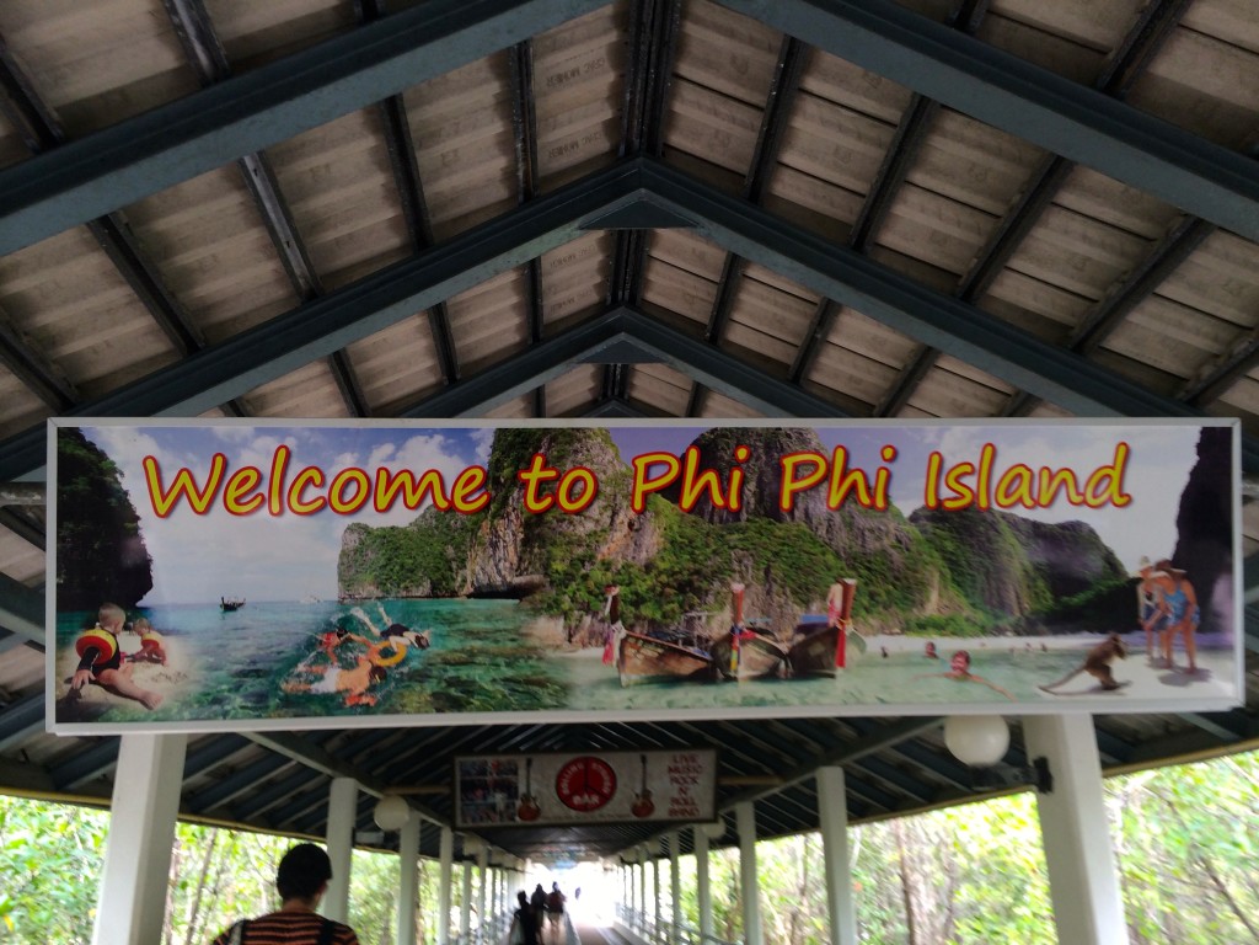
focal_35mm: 30
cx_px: 630
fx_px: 1091
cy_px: 472
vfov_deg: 46.8
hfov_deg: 60.0
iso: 50
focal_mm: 4.12
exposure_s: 1/60
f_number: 2.2
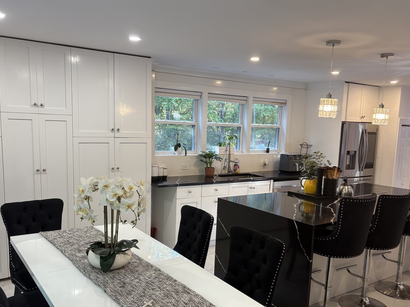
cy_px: 182
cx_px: 217
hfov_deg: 55.3
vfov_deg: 42.8
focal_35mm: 33
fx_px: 391
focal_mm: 5.96
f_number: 1.6
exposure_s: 1/60
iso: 80
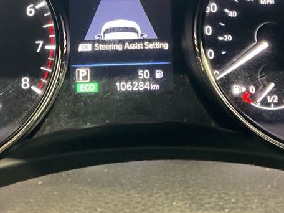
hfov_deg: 27.0
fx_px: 591
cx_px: 121
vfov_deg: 19.5
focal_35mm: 72
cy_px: -23
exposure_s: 1/33
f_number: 1.8
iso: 320
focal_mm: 3
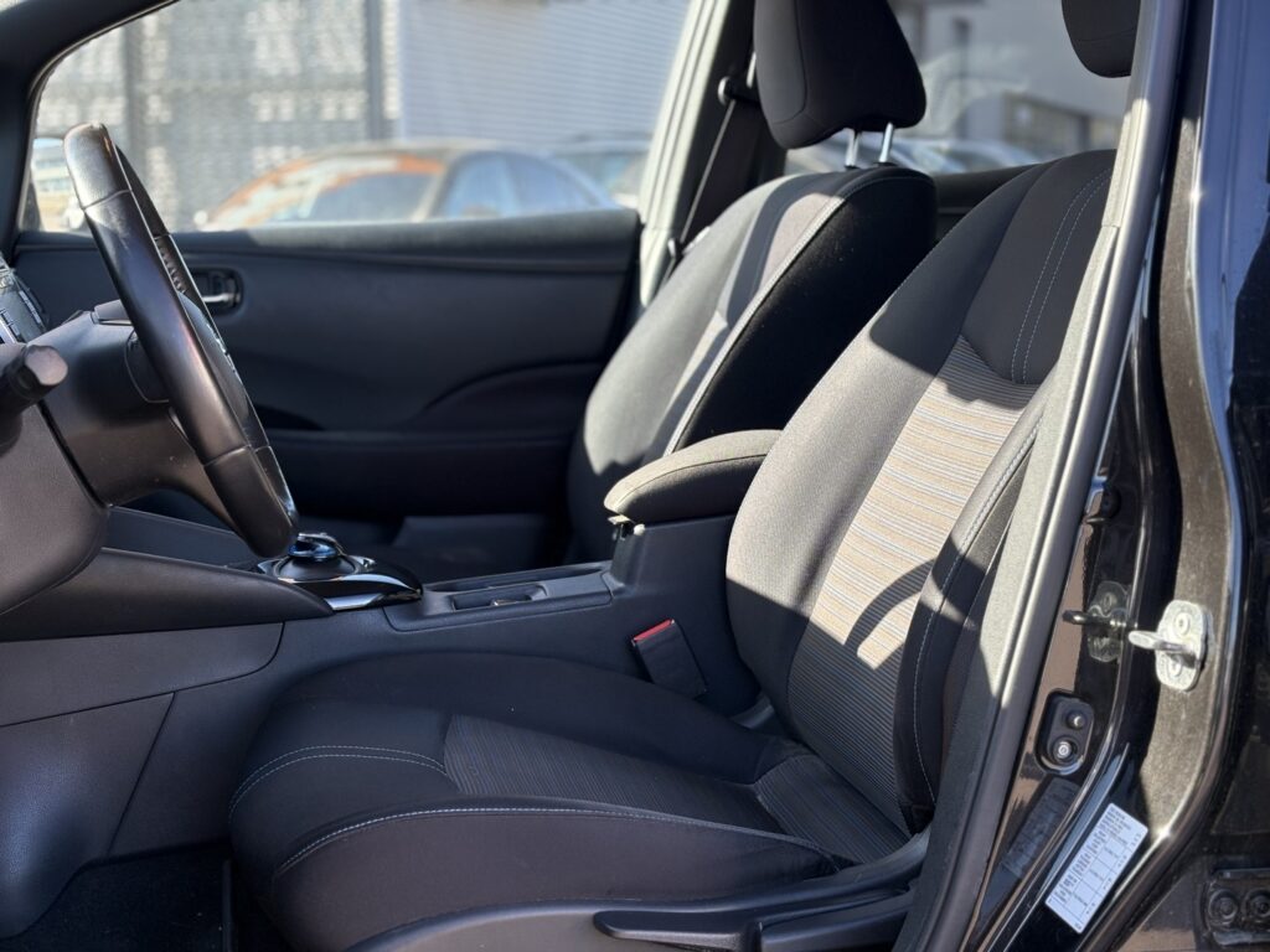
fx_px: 1908
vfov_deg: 28.0
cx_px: 635
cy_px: 476
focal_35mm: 52
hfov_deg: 36.8
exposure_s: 1/278
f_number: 1.6
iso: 32
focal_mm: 5.96
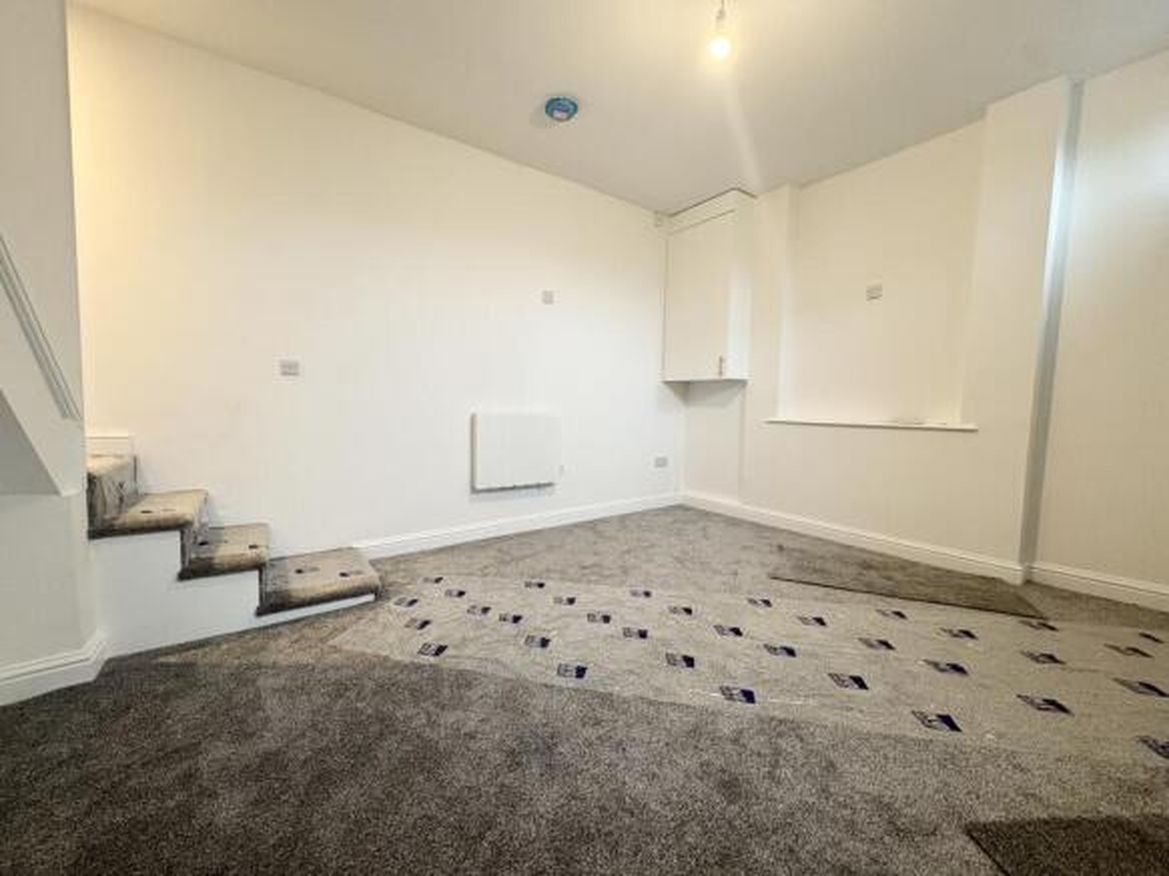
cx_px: 584
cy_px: 438
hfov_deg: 102.1
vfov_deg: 85.7
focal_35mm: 14
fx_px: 473
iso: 160
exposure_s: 1/50
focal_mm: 2.22
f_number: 2.2
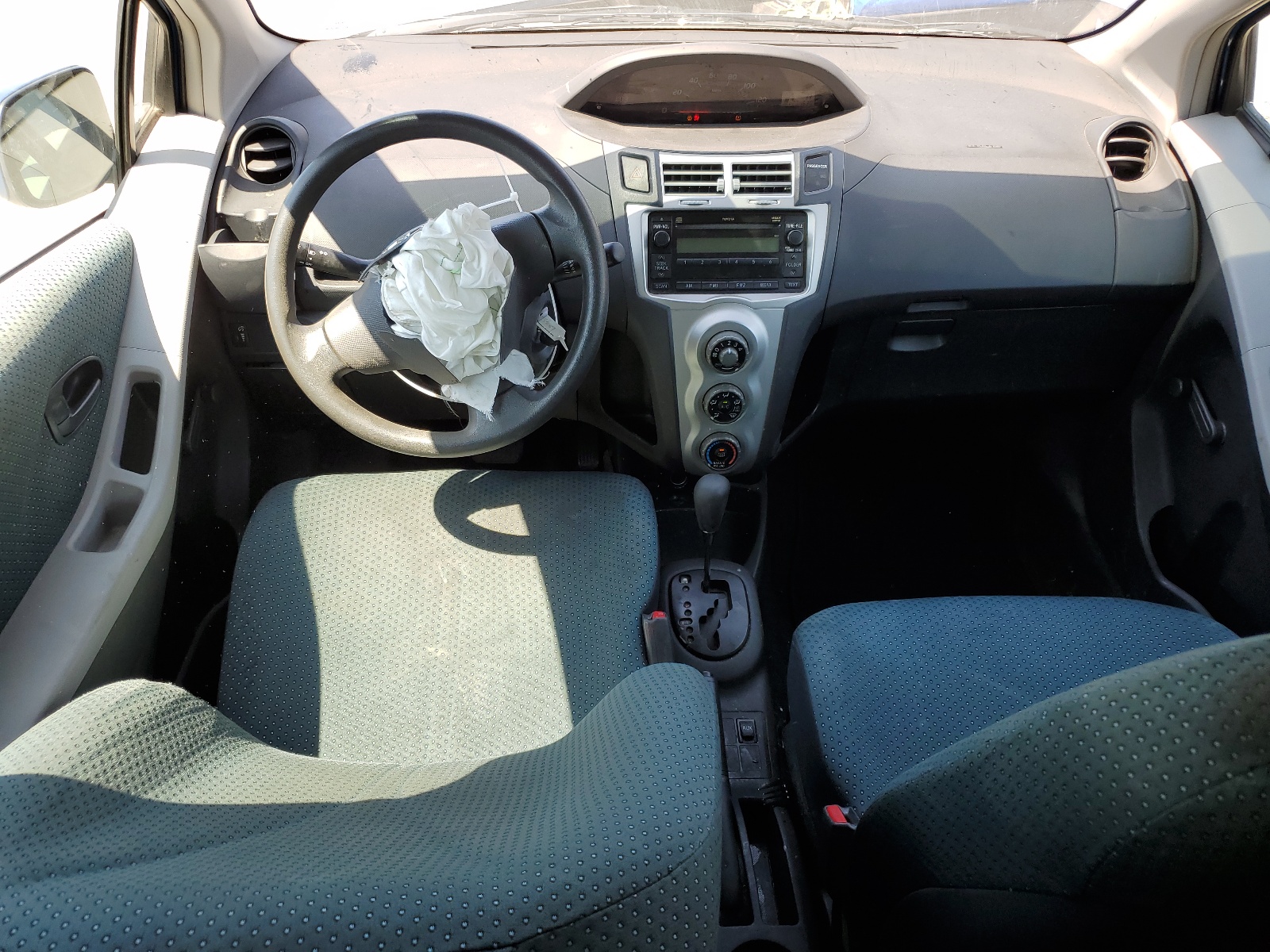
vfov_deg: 53.1
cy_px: 476
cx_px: 635
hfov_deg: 67.3
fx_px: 954
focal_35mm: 26
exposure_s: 1/278
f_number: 1.5
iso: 50
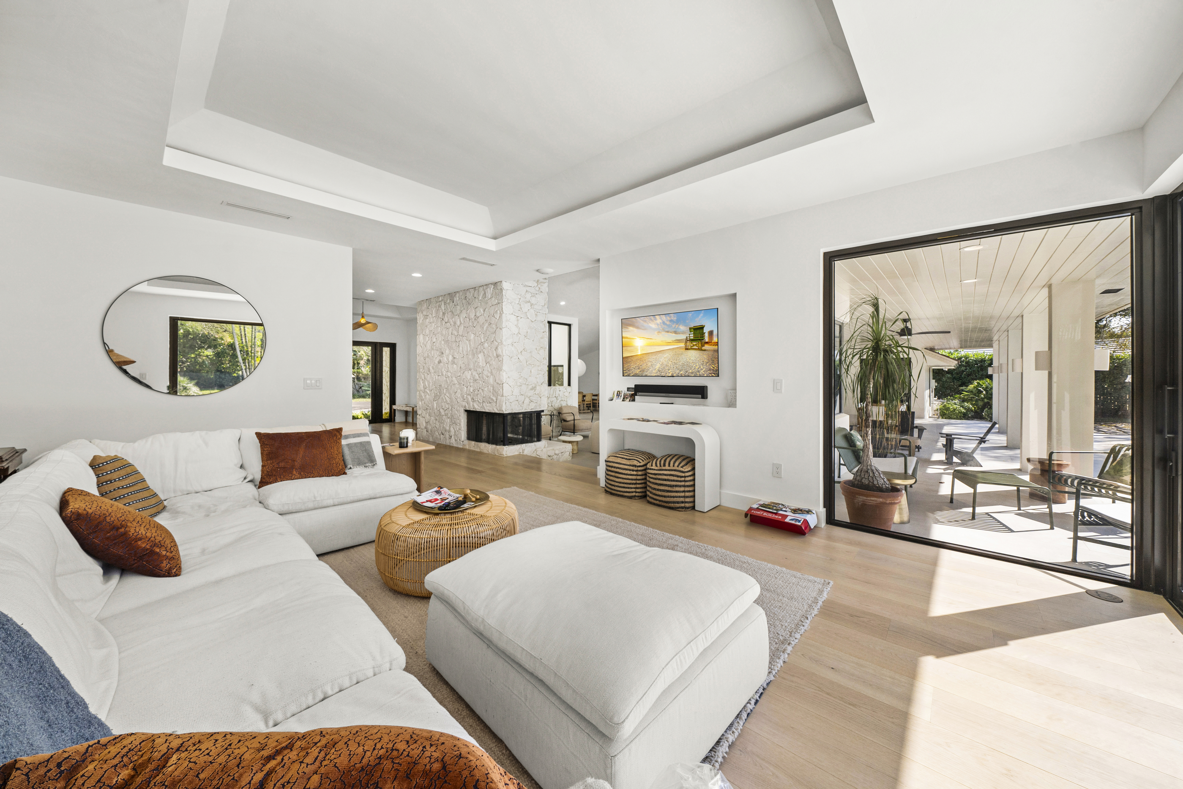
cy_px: 394
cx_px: 592
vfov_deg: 90.0
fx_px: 394
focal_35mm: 12
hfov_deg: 112.6
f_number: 8
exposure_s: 1/80
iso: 320
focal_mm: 12
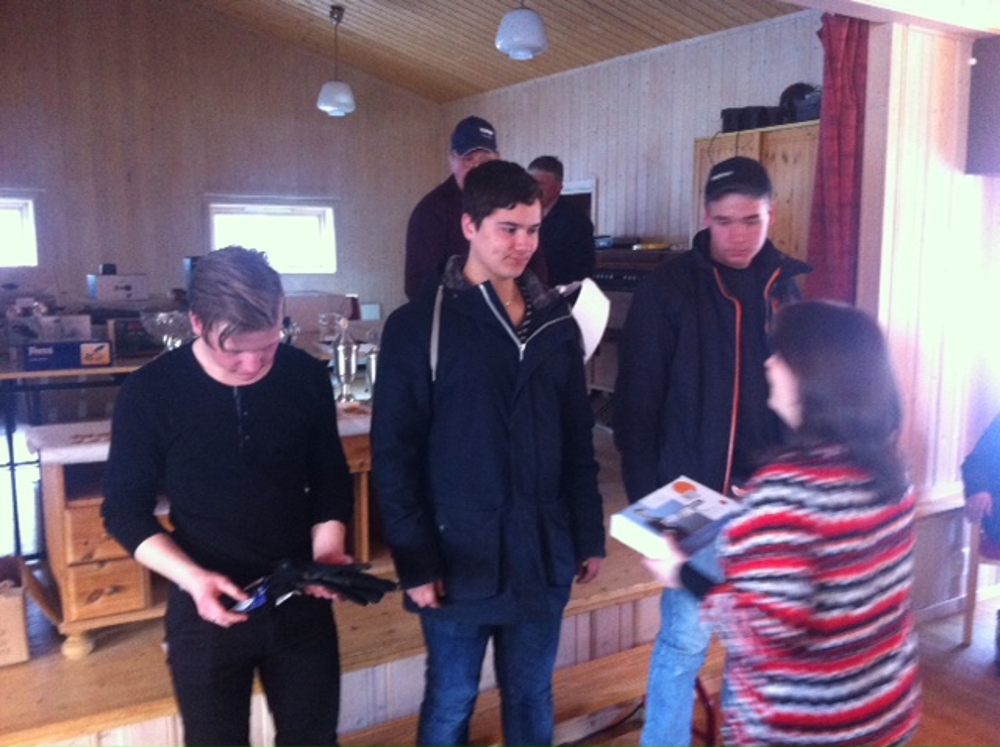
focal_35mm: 35
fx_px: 1010
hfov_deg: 52.7
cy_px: 374
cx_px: 500
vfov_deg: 40.6
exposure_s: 1/15
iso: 400
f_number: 2.8
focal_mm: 3.85
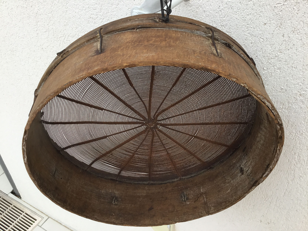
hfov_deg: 58.4
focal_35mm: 31
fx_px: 276
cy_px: 116
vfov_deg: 45.4
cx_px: 154
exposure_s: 1/100
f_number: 2.4
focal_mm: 3.3
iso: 25
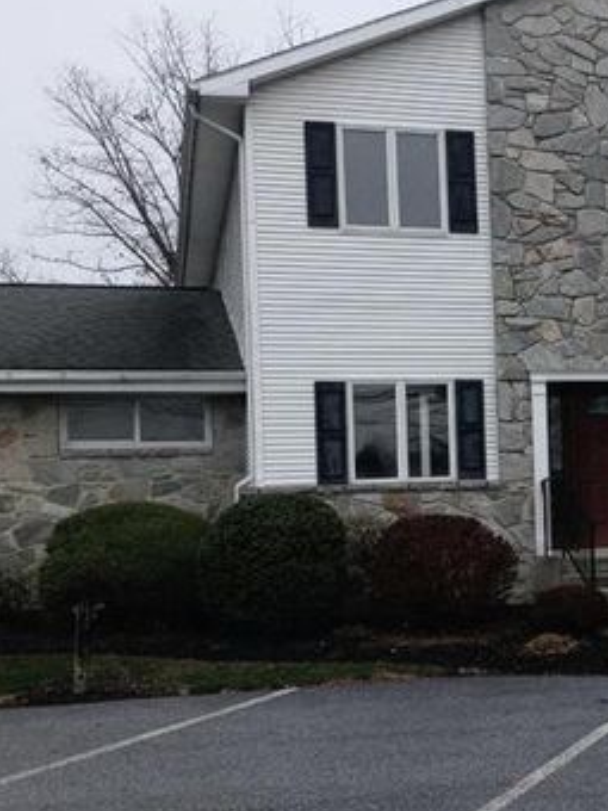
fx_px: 1241
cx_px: 510
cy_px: 462
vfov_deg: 36.1
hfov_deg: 26.9
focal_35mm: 53
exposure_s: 1/1250
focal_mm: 3.94
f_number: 1.8
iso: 40
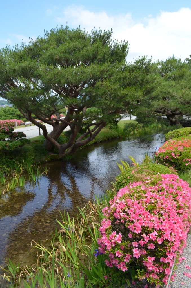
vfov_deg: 67.5
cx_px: 96
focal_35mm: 27
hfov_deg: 47.7
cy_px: 144
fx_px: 216
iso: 180
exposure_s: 1/250
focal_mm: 18
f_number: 8
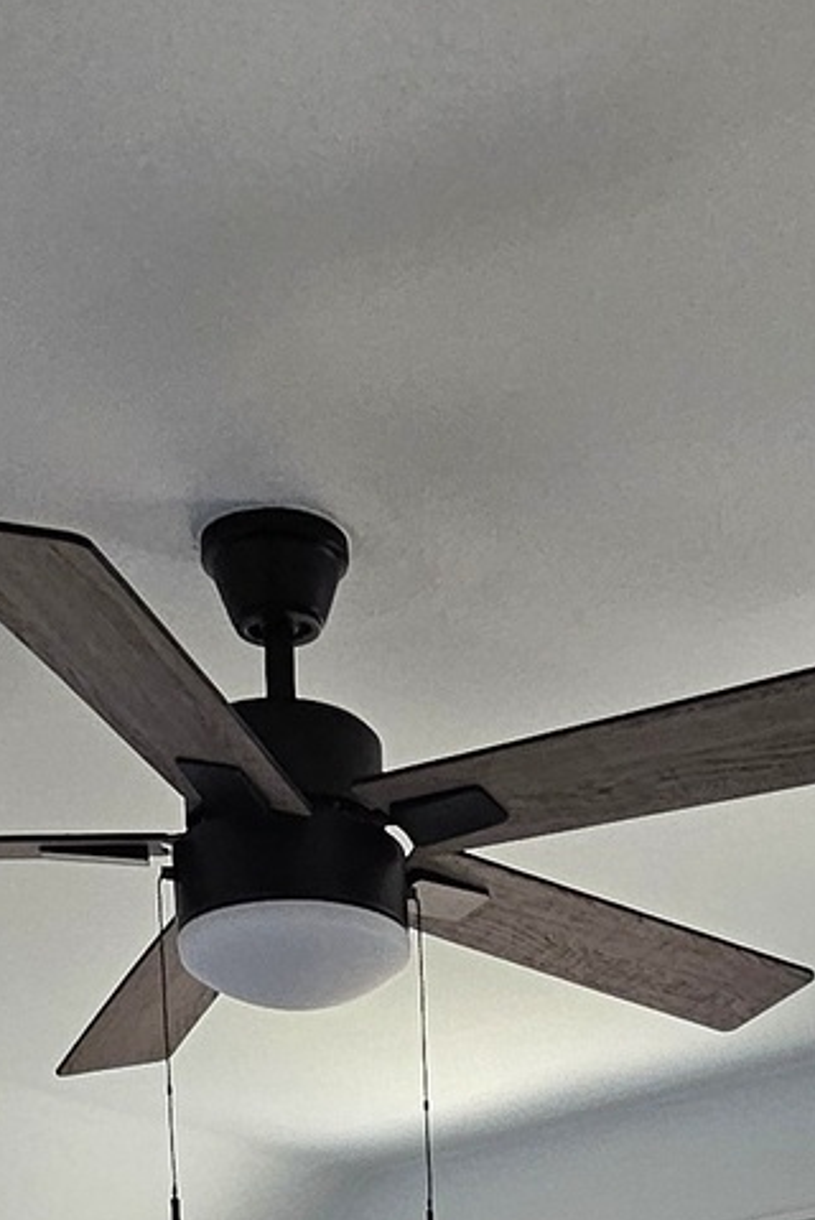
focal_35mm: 65
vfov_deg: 22.0
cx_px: 619
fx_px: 2204
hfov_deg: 20.8
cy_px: 2089
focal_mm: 2.2
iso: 160
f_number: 2.2
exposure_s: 1/208
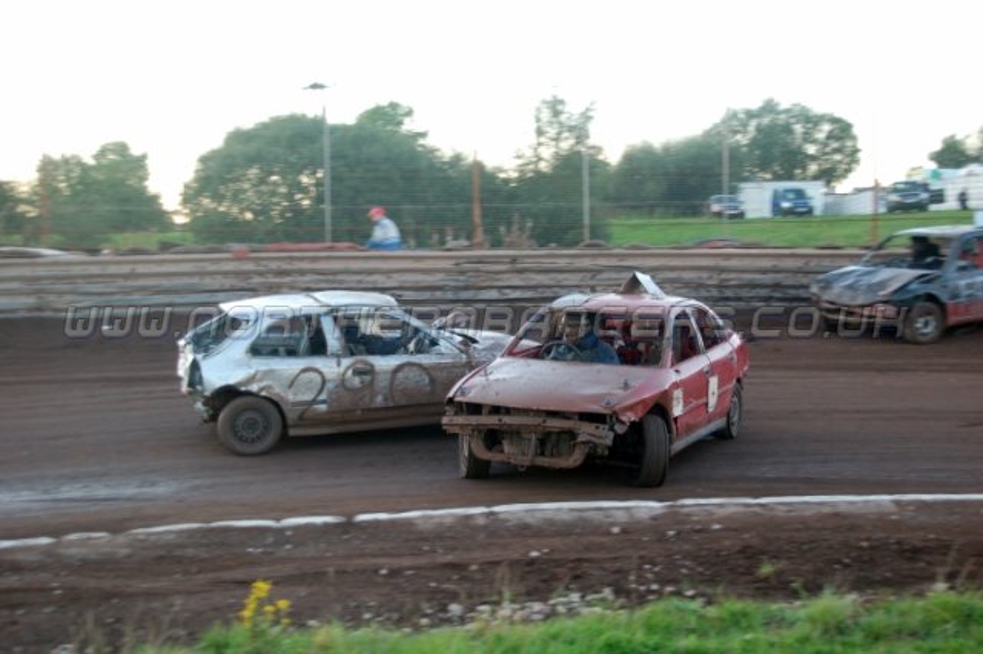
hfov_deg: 38.9
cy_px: 327
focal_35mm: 51
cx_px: 492
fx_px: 1392
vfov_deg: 26.5
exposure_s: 1/160
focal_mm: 34
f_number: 4.5
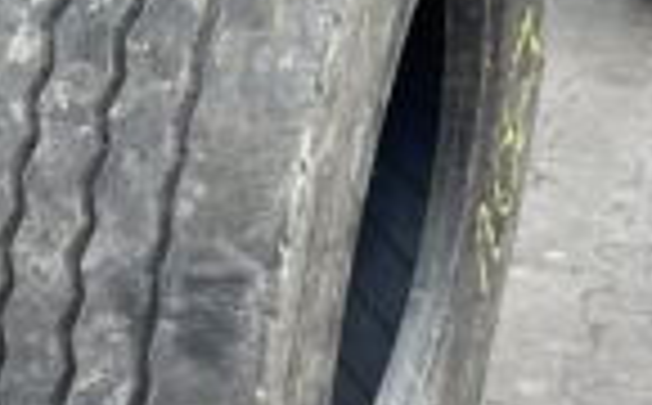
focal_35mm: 82
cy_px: 223
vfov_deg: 15.8
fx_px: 1454
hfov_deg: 24.6
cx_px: 85
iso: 32
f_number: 1.6
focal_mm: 4.2
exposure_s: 1/252
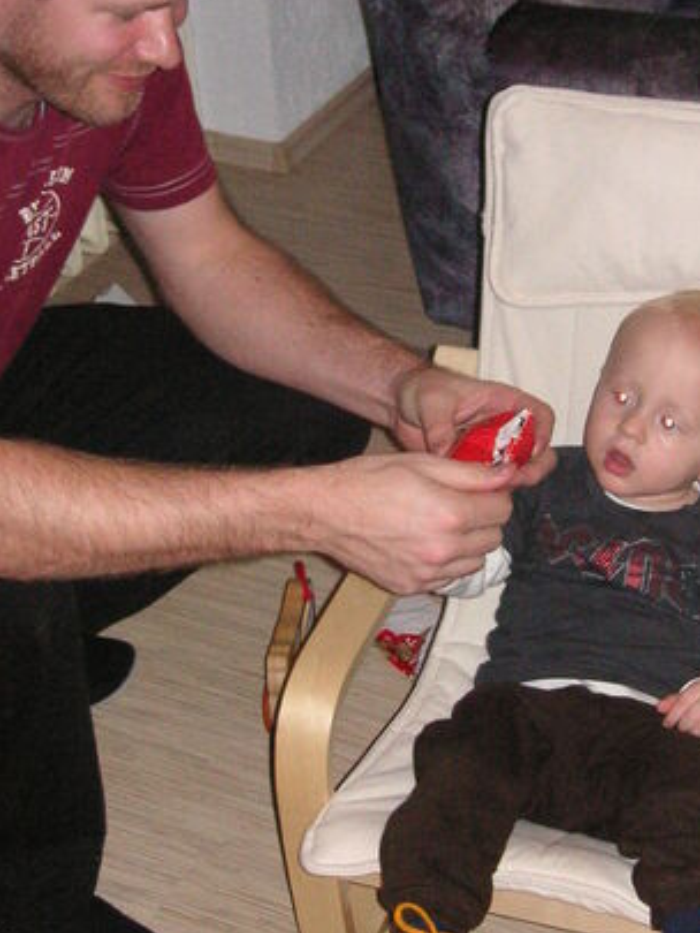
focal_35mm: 73
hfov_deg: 20.1
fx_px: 1967
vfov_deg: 26.6
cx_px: 467
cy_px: 387
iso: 160
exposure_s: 1/45
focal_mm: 6.1
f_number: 2.8
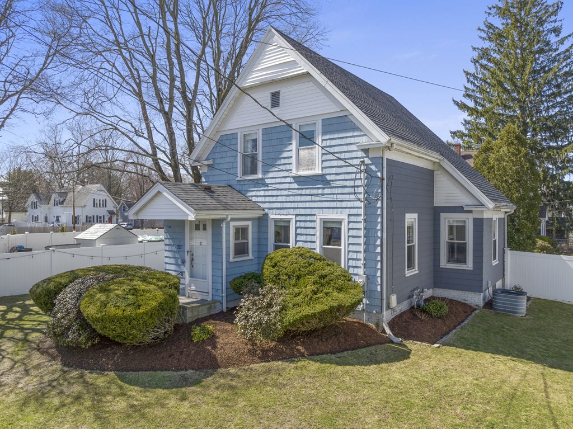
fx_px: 397
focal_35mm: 24
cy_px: 214
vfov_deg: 56.8
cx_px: 286
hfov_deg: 71.6
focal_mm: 12.29
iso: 120
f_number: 2.8
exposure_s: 1/160
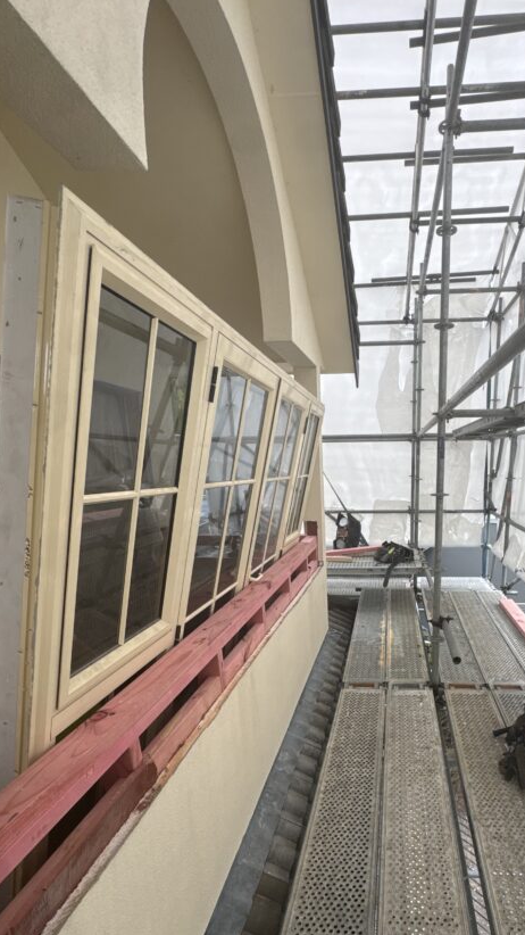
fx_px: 471
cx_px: 360
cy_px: 573
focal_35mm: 19
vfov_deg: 88.1
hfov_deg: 56.7
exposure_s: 1/220
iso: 40
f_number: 2.2
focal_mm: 2.22
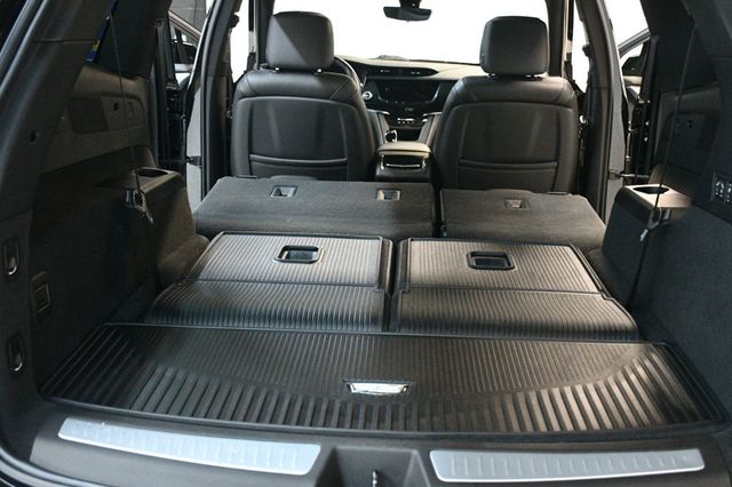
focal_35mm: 40
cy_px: 244
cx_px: 366
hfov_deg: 48.5
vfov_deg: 33.4
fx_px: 813
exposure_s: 1/60
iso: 6400
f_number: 4
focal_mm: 27
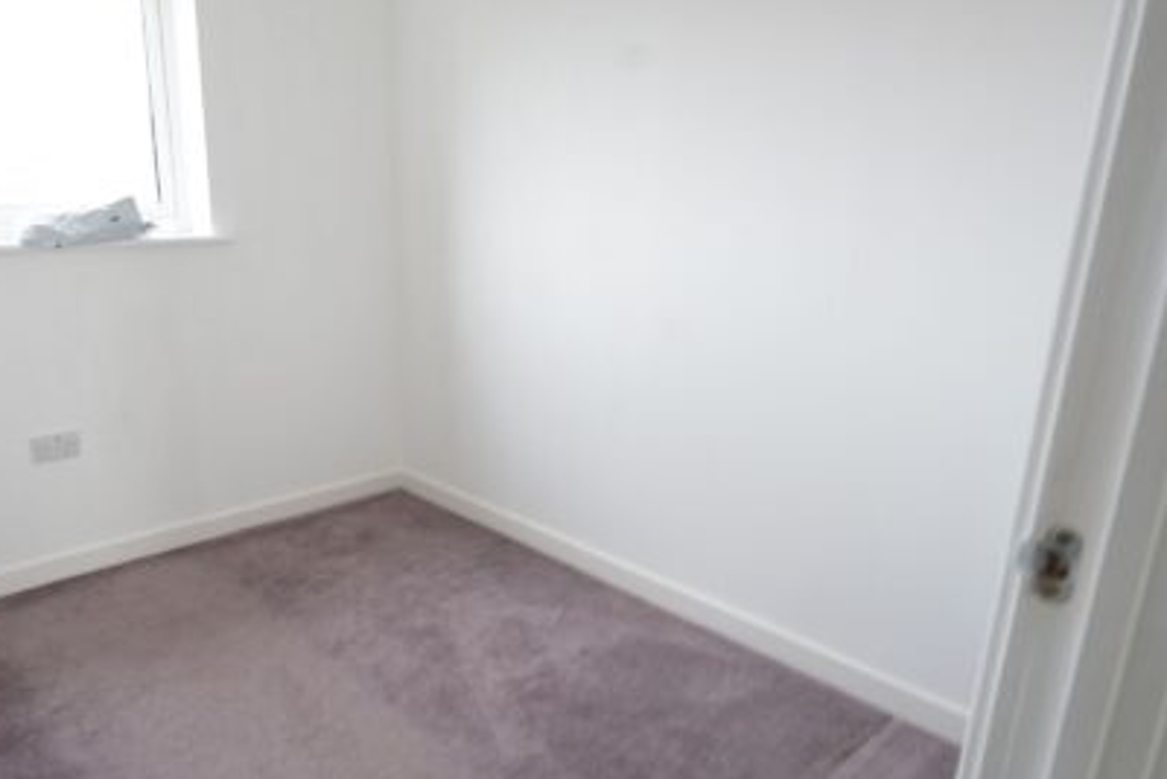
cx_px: 414
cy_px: 411
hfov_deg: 72.1
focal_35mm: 24
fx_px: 778
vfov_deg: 53.1
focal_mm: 16
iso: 500
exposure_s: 1/10
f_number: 5
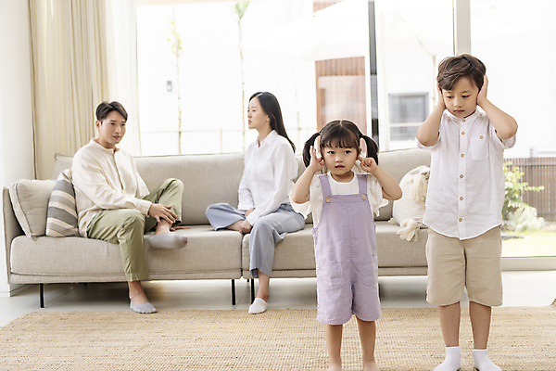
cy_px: 186
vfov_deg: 29.9
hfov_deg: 43.6
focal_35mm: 45
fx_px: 695
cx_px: 278
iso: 250
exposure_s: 1/250
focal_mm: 45
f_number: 2.8
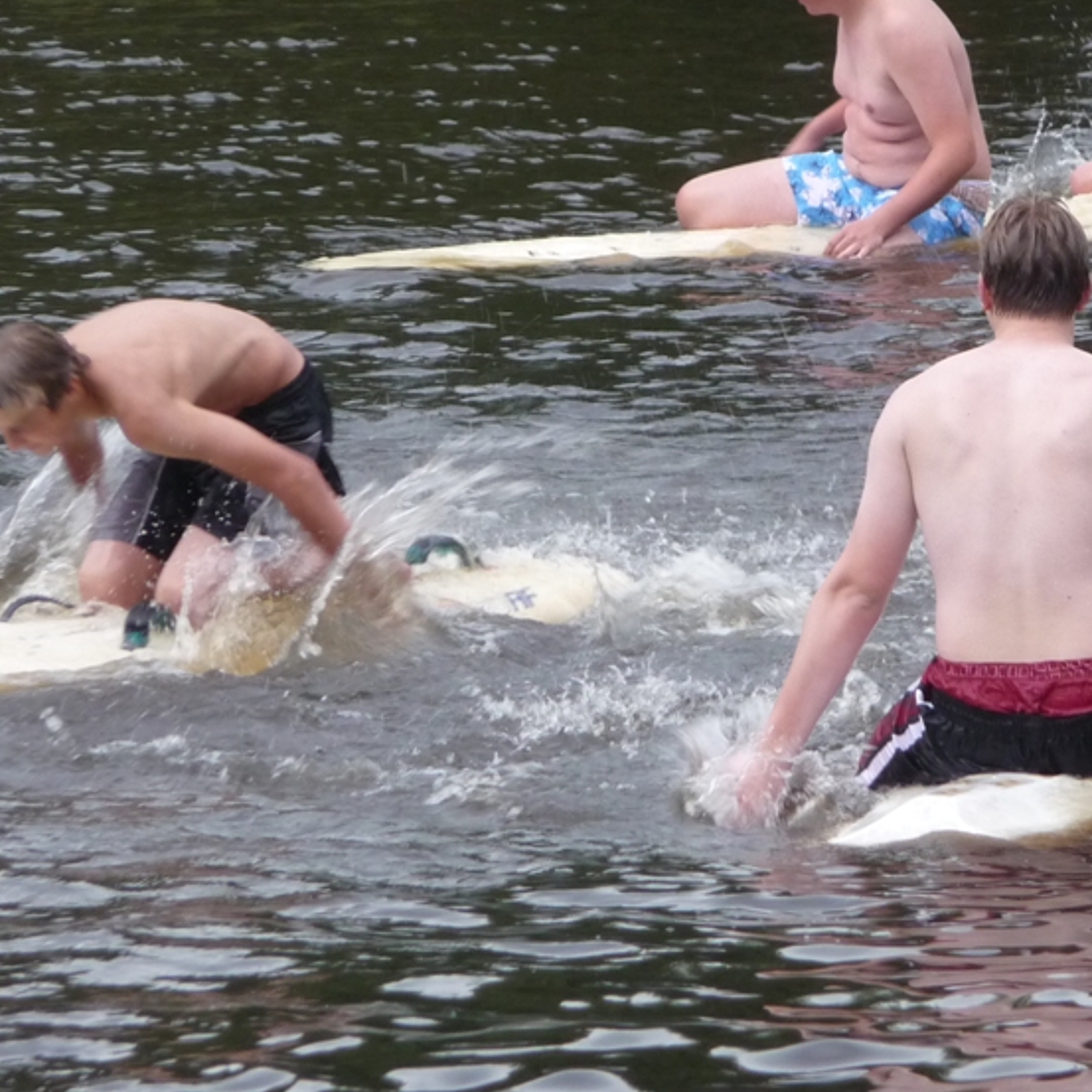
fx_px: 16346
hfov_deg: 3.8
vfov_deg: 3.8
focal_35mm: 458
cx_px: 845
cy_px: 359
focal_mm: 47
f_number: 4.9
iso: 200
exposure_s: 1/60
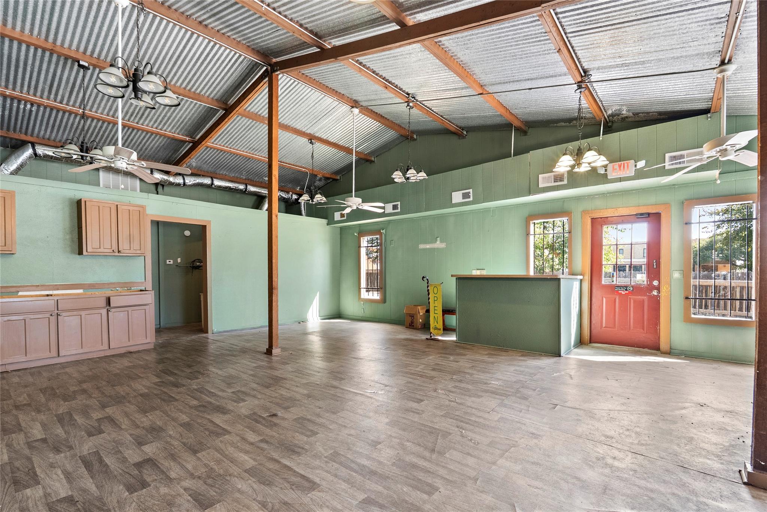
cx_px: 384
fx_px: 341
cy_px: 256
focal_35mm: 16
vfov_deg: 73.8
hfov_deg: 96.7
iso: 250
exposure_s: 1
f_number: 8
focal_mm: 16
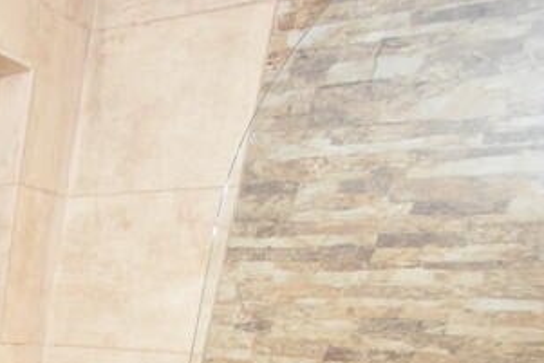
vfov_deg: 21.1
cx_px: -206
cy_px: 588
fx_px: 771
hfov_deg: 29.2
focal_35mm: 51
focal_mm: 10
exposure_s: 1/100
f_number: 5
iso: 800
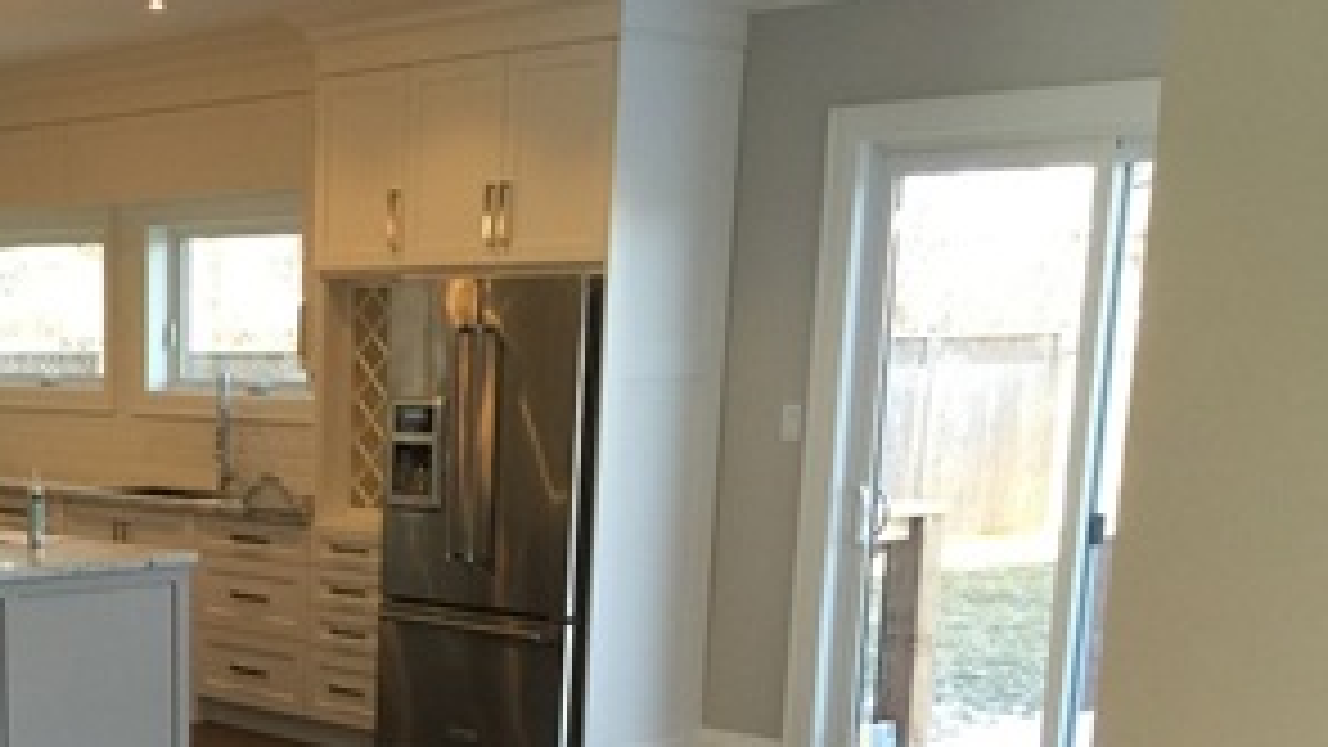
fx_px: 2148
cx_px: 126
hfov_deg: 32.6
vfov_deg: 18.8
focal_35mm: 61
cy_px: 862
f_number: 2.2
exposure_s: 1/30
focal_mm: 4.15
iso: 40
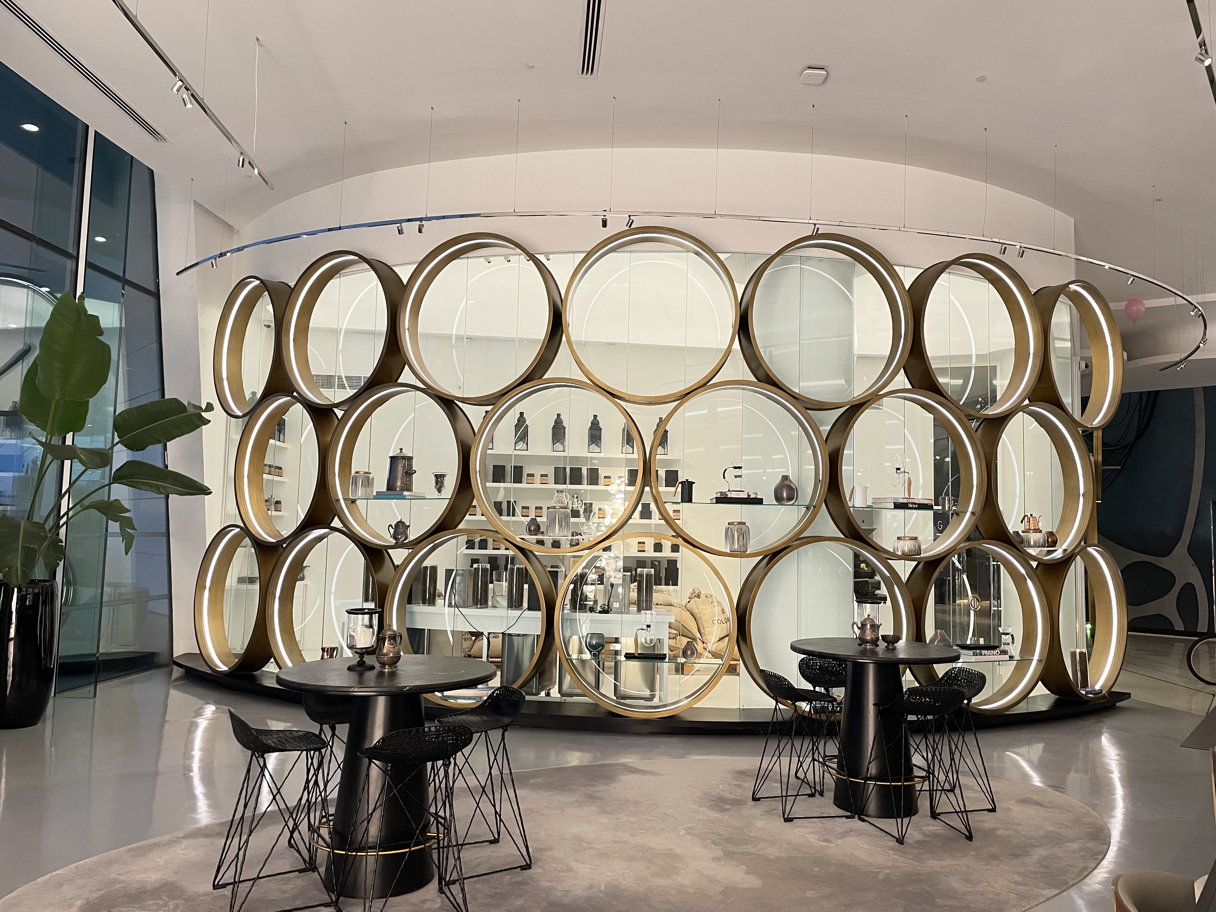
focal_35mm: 26
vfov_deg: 53.1
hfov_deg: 67.3
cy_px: 456
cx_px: 608
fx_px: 913
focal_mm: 4.2
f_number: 1.6
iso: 250
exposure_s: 1/56
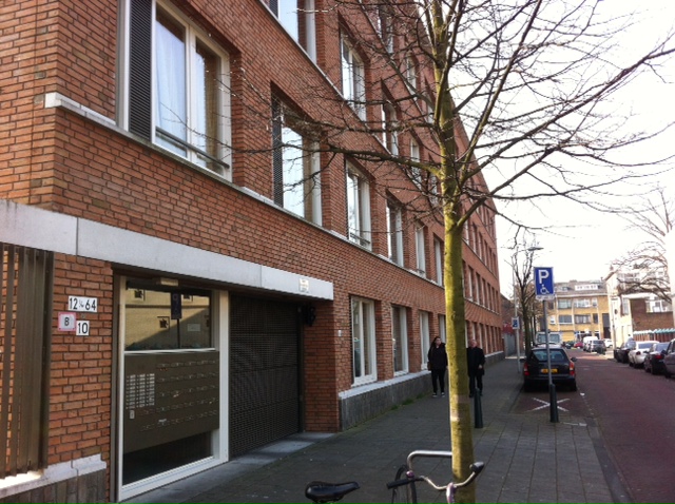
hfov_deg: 52.7
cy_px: 252
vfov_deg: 40.6
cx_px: 338
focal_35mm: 35
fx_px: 681
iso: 80
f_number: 2.8
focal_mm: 3.85
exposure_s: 1/343
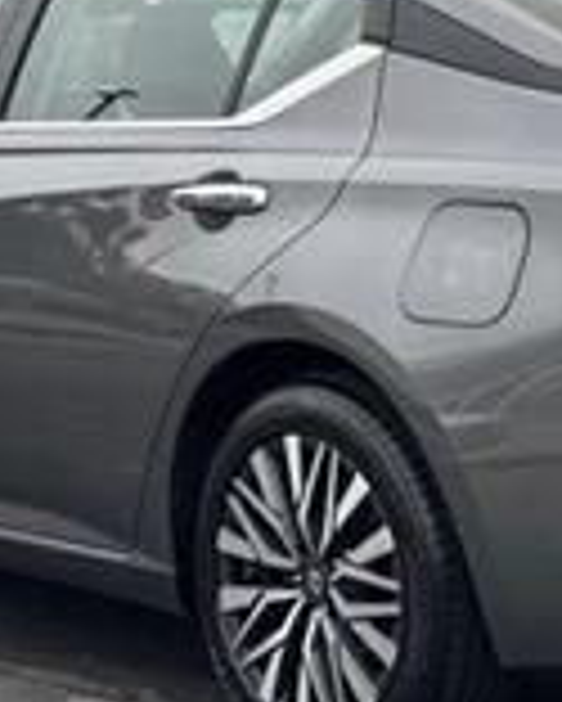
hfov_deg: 10.2
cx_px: 409
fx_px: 3136
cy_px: 279
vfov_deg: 12.8
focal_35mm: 151
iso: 64
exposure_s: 1/221
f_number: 1.78
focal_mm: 6.76
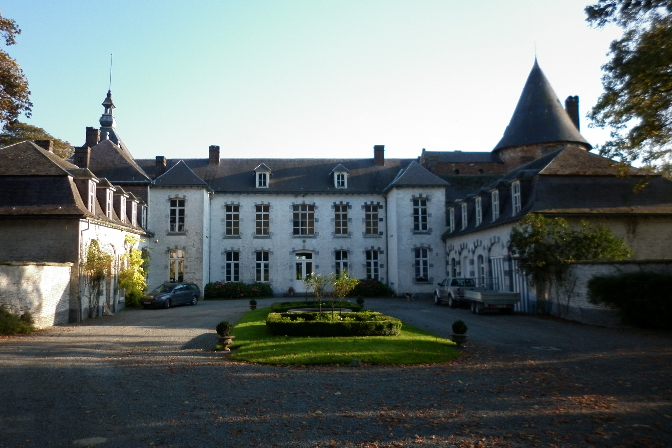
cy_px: 215
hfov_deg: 61.9
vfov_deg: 43.6
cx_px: 330
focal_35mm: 30
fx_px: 560
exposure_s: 1/400
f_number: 2.8
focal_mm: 5
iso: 80
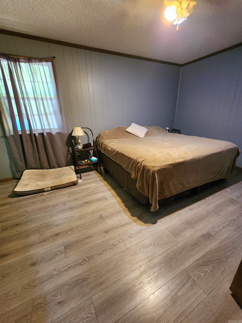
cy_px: 162
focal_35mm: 13
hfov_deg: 89.9
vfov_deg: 106.2
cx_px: 121
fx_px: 121
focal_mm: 2.2
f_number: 2.2
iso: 640
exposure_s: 1/24
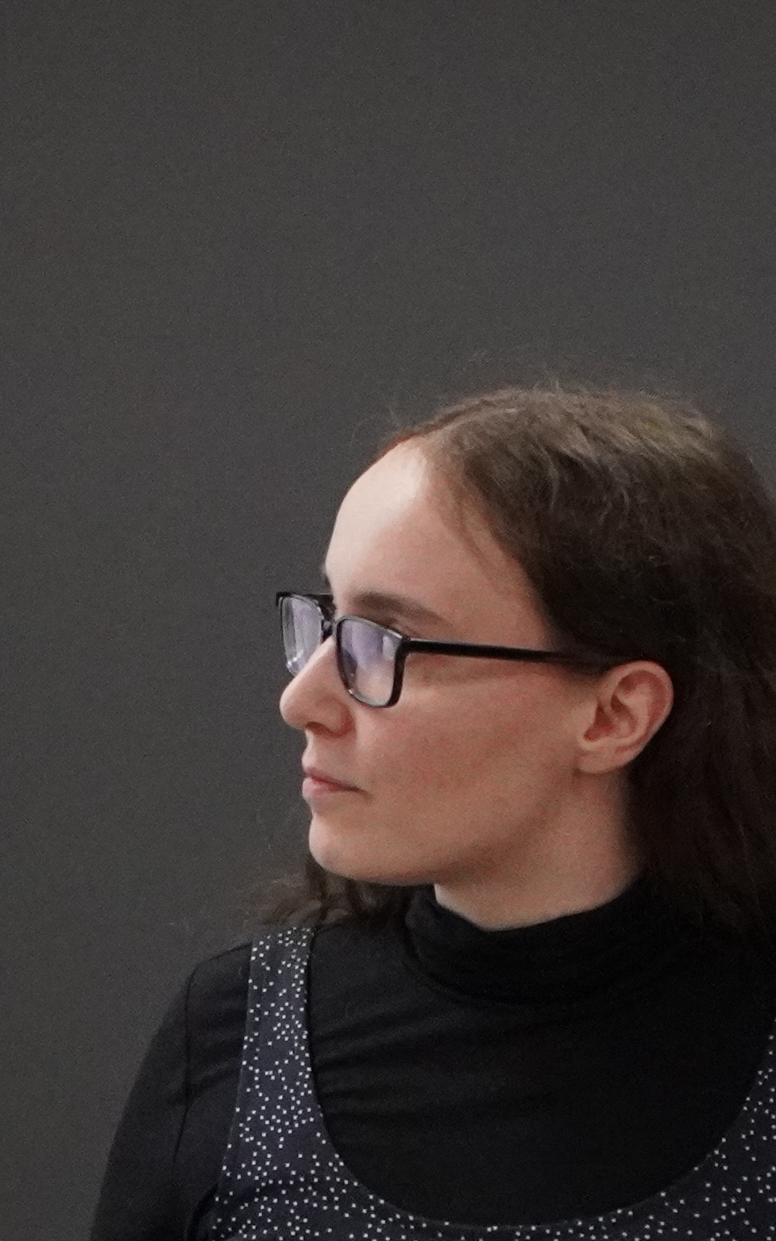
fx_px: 24427
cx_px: -671
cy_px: 1130
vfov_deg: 2.9
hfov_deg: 1.8
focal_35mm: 722
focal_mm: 123
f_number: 5.6
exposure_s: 1/200
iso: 4000
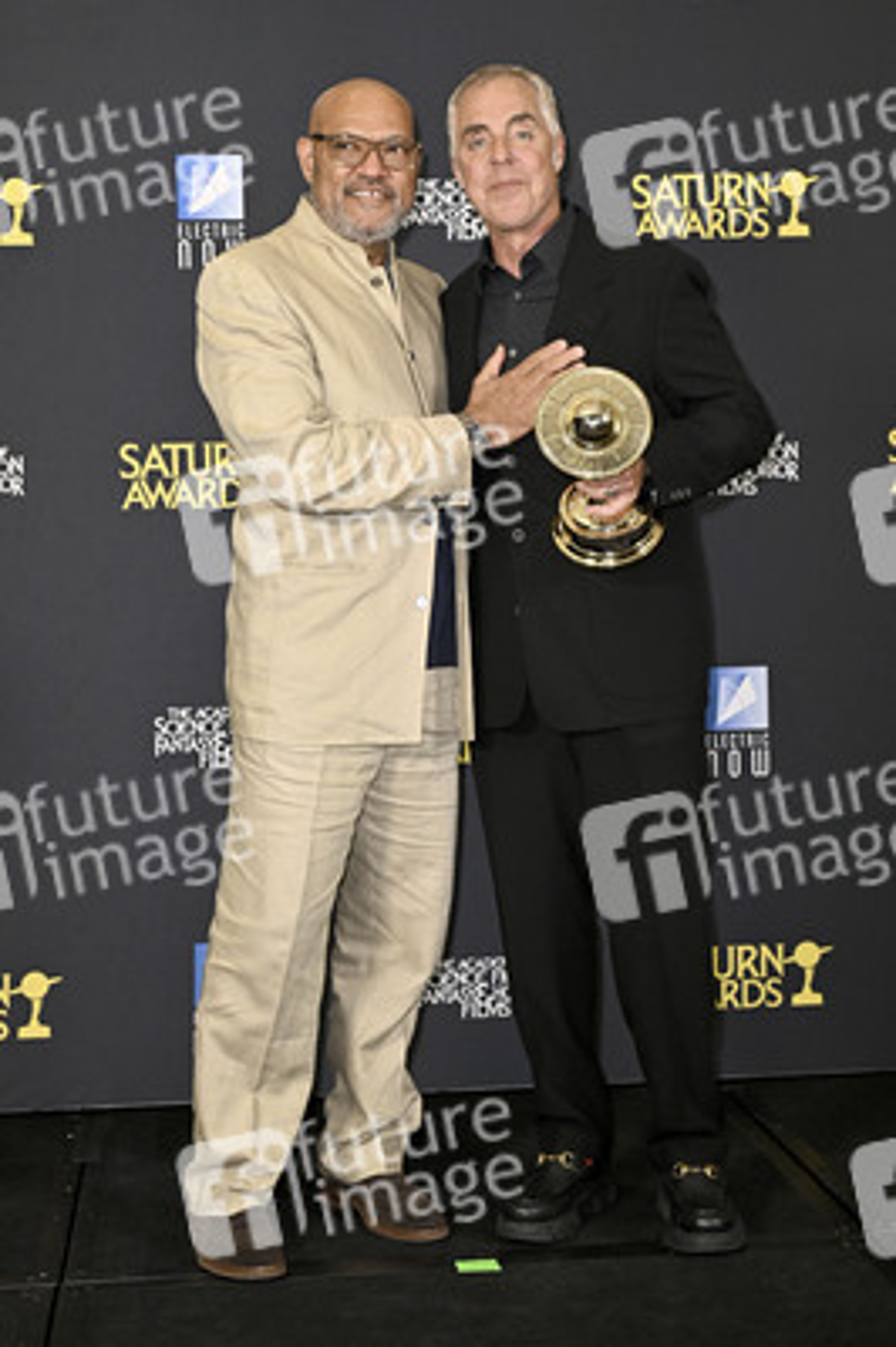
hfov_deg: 30.5
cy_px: 674
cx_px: 448
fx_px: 1645
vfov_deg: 44.5
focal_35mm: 44
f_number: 5
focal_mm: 44
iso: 2000
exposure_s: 1/320
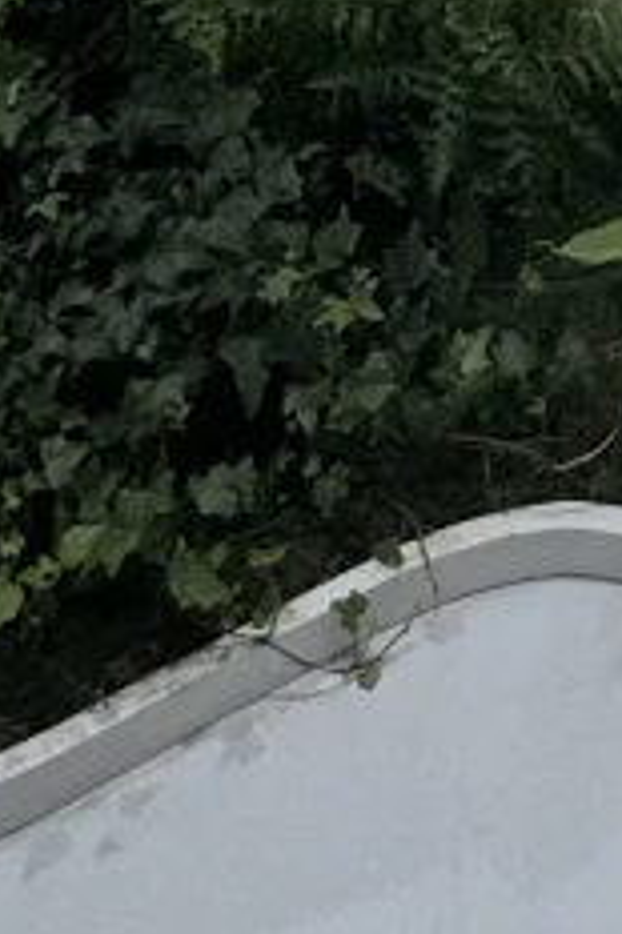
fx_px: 2336
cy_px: -1595
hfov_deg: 14.4
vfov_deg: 12.9
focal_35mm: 90
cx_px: 847
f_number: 2.2
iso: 40
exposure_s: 1/293
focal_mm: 2.22
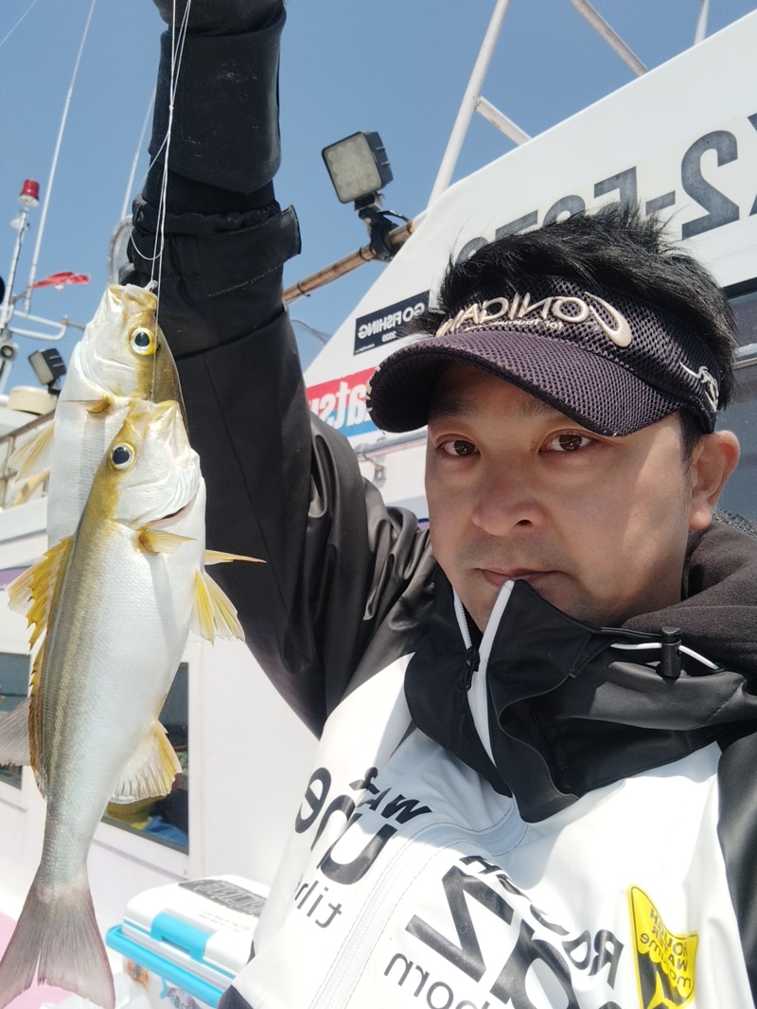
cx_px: 378
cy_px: 504
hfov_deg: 66.0
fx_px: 583
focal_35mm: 20
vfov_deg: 81.7
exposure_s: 1/3399
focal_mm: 3.49
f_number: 2.45
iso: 50
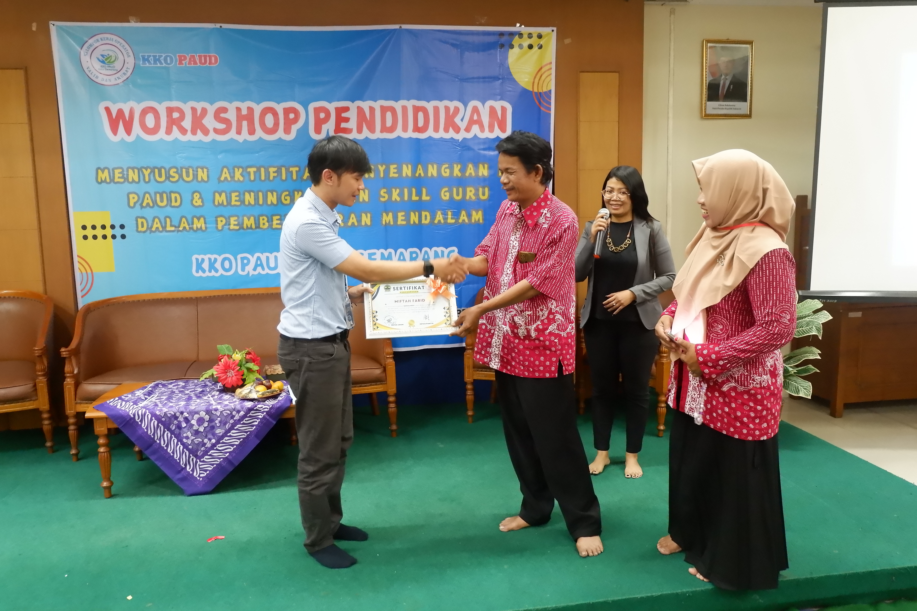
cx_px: 458
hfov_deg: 63.7
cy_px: 306
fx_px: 739
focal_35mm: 29
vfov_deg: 45.0
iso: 3200
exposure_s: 1/20
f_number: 3.8
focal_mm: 19.2
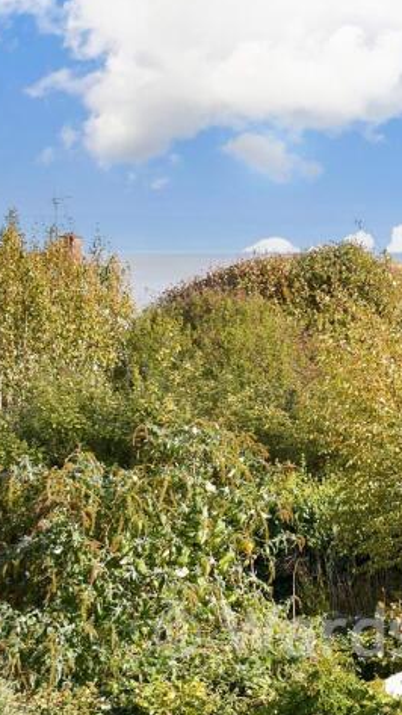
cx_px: 656
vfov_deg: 25.2
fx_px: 1592
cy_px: 279
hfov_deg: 13.3
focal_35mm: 84
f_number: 8
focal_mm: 25
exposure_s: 1/1250
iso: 500
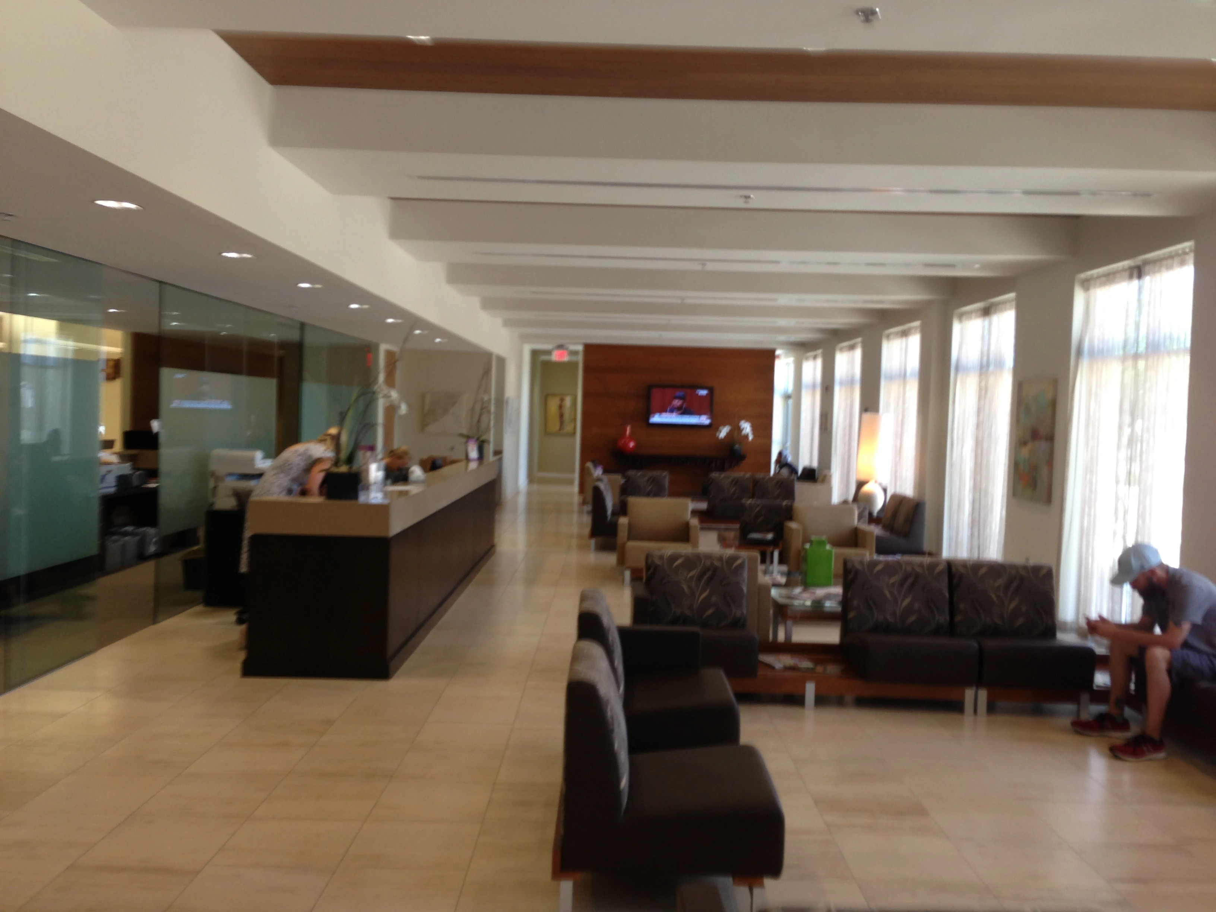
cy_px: 456
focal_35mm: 33
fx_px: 1159
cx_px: 608
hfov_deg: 55.4
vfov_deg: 42.9
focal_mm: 4.13
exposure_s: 1/20
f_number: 2.4
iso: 50
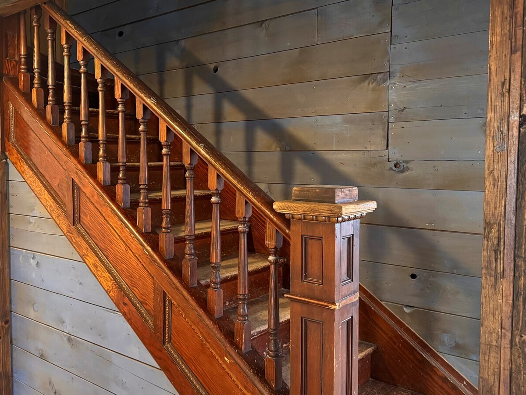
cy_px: 187
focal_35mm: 32
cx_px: 233
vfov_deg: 44.1
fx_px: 486
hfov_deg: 56.7
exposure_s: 1/30
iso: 800
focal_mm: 6.76
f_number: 1.78
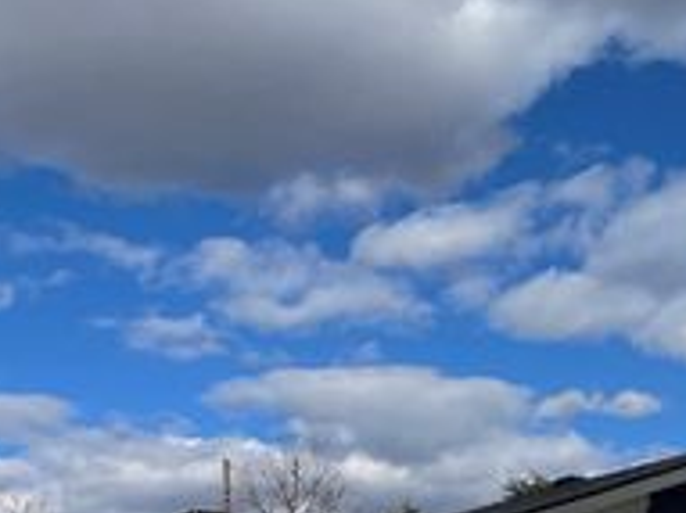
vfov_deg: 20.4
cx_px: 237
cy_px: 594
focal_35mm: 68
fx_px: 1347
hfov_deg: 28.4
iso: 32
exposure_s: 1/7813
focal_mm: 4.2
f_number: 1.6
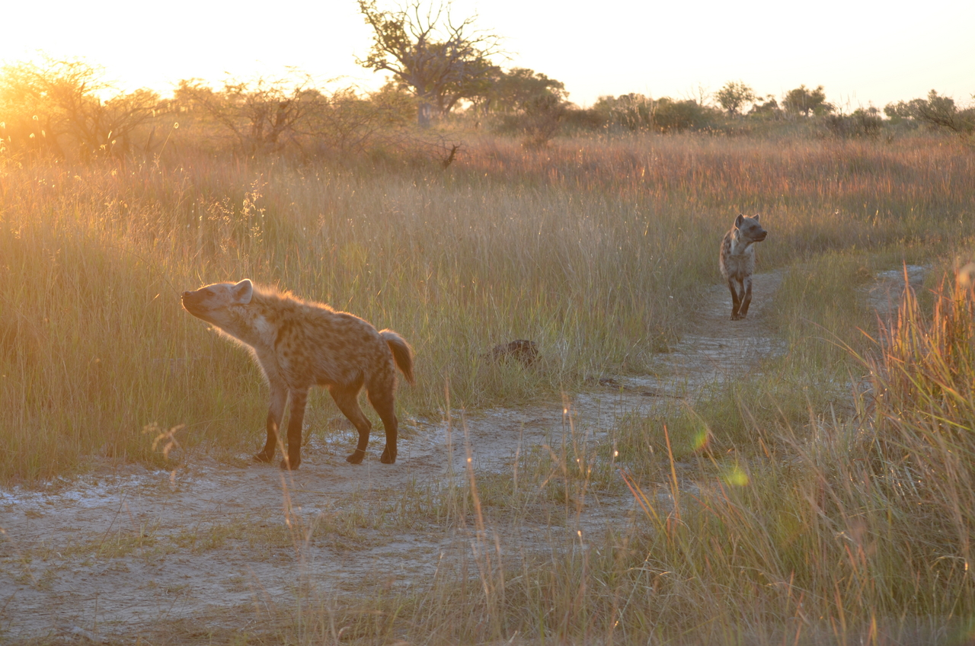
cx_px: 488
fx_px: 2757
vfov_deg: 13.4
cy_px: 323
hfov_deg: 20.1
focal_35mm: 102
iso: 280
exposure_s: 1/125
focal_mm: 68
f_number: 5.6
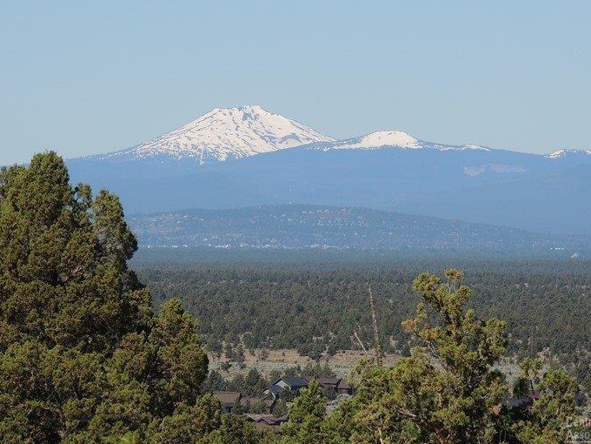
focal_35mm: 301
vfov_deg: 4.9
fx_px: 5139
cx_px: 253
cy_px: 124
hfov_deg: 6.6
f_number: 4.6
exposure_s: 1/1000
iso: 100
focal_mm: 35.6
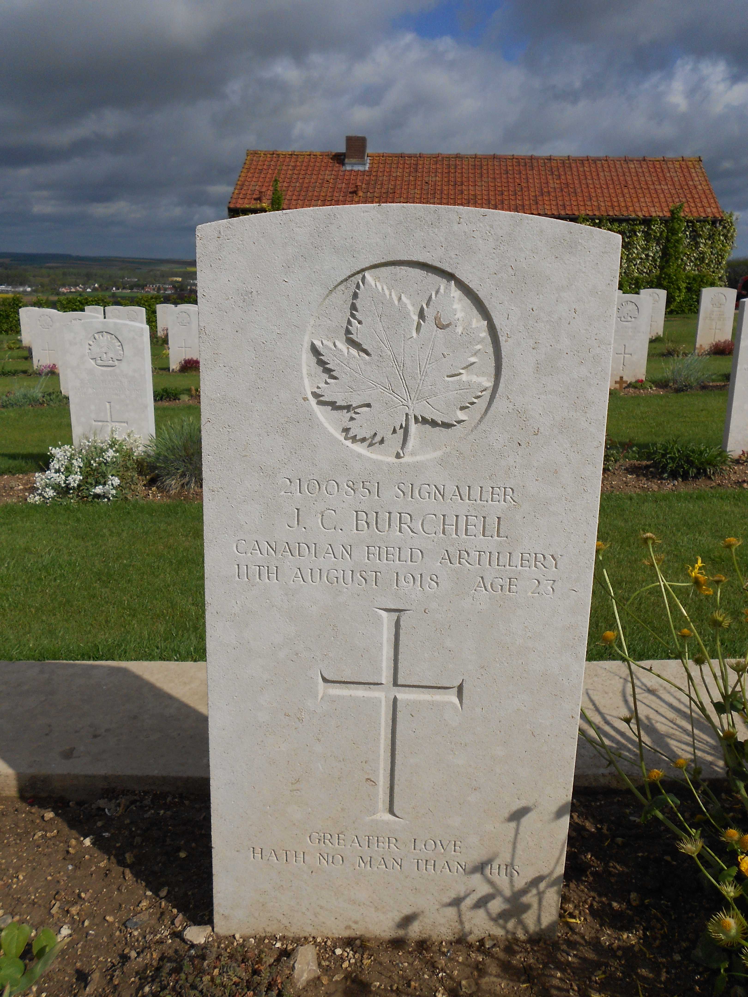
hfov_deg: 48.2
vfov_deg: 61.7
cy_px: 498
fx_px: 836
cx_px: 374
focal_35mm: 29
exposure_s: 1/500
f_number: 8.5
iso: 80
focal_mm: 5.1
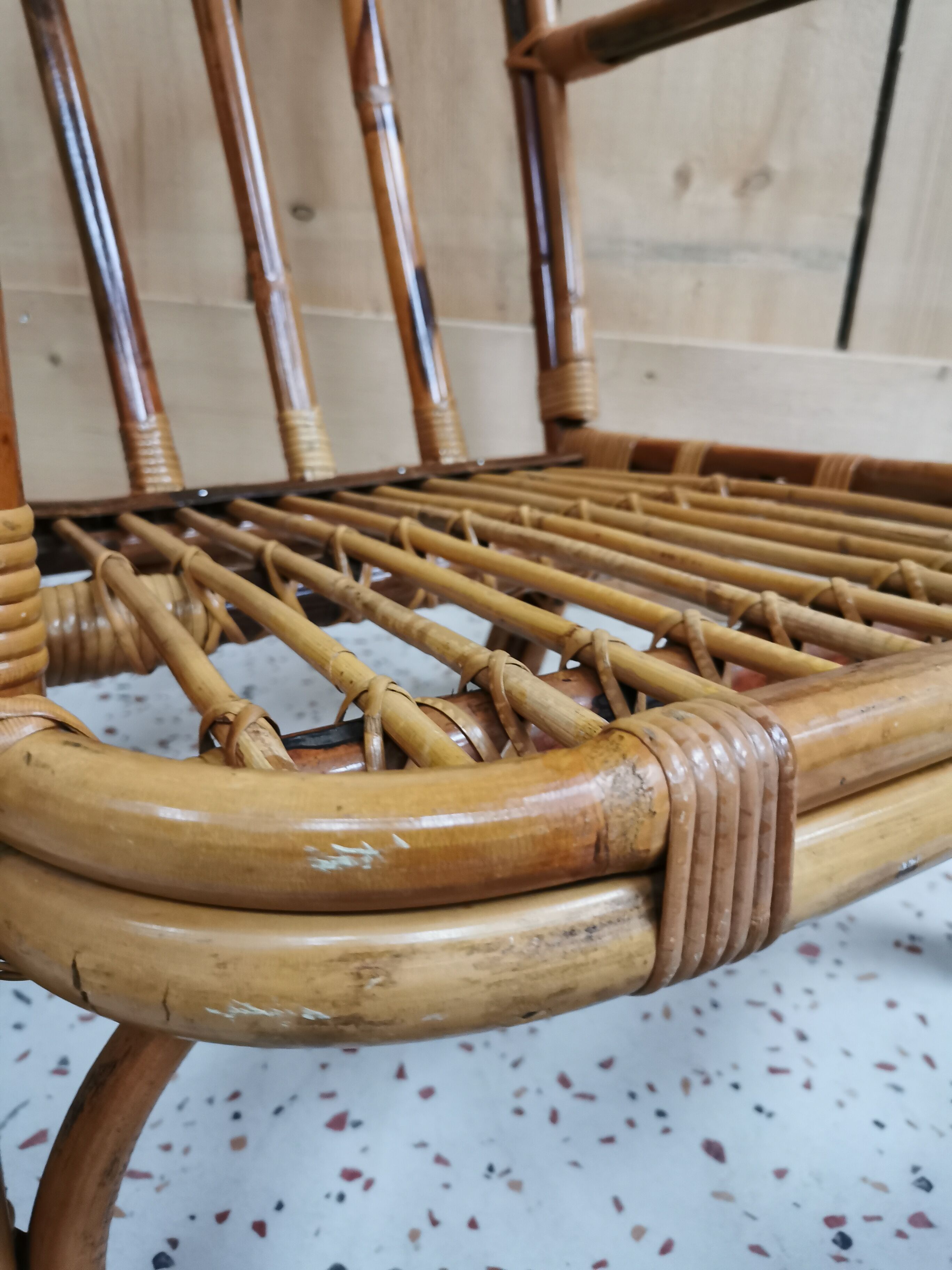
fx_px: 990
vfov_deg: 65.3
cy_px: 635
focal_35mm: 27
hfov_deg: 51.4
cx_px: 476
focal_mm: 5.58
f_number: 1.8
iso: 500
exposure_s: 1/25
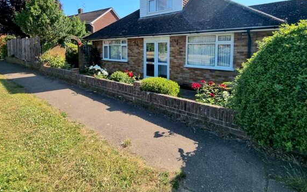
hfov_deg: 94.2
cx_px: 145
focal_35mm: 17
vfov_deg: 65.9
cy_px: 61
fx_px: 142
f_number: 2.2
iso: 50
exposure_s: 1/1429
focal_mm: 2.2
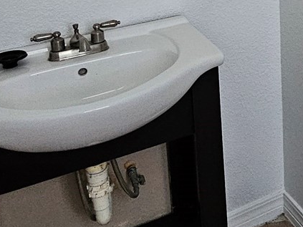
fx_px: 516
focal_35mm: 59
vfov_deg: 21.8
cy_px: -86
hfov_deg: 29.5
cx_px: 333
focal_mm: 2.2
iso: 400
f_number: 2.2
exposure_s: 1/77.4
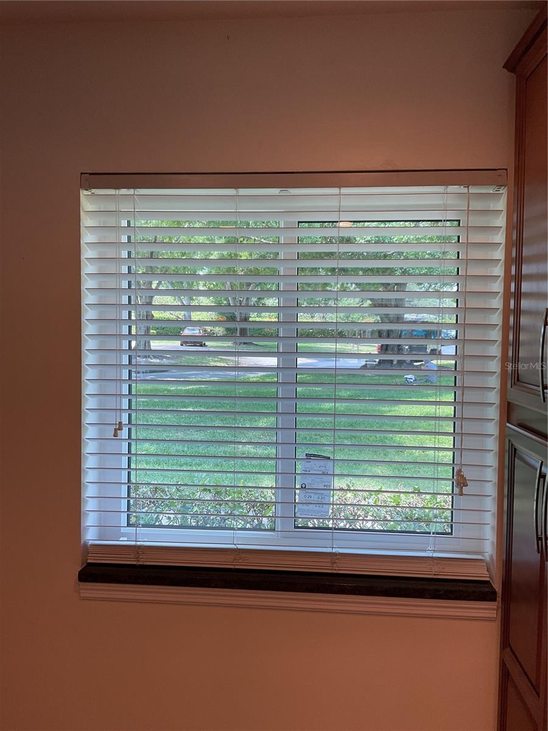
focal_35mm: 29
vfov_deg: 61.7
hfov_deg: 48.2
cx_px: 274
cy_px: 366
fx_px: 612
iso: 50
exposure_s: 1/120
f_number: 1.8
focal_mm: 3
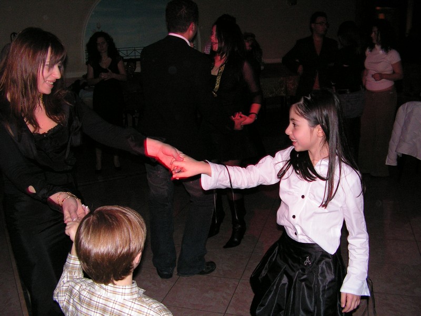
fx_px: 438
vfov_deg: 39.7
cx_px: 210
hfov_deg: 51.4
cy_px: 158
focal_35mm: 36
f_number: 3.2
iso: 200
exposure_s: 1/40
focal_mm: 6
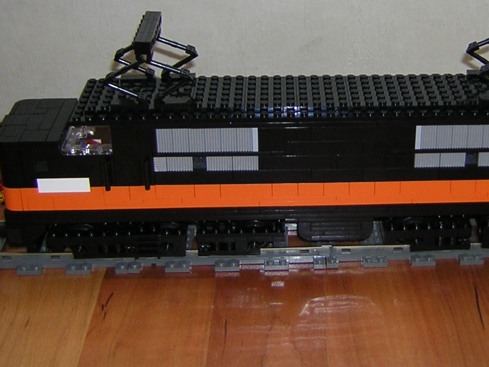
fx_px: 890
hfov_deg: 30.3
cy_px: 138
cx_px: 360
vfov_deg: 23.2
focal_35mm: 63
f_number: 2.6
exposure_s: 1/60.1
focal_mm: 4.7
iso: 50
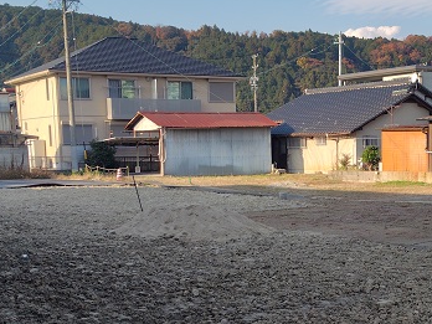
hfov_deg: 28.9
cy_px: 258
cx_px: 328
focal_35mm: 66
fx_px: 824
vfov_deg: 22.0
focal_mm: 5.6
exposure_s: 1/753
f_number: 1.9
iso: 50
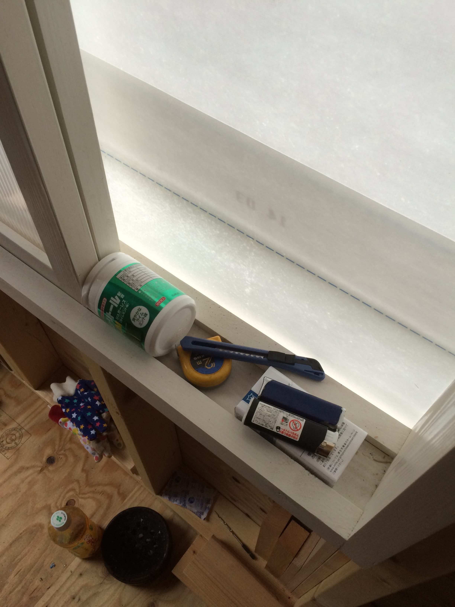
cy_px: 304
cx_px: 228
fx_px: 508
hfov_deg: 48.2
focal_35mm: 29
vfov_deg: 61.7
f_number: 2.2
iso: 40
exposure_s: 1/30
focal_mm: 4.15
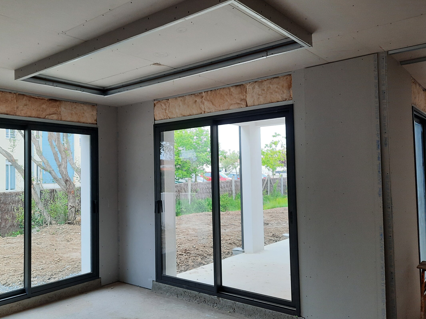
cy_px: 158
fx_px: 369
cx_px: 186
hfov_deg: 59.8
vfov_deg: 46.8
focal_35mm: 30
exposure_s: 1/50
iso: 50
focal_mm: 4.6
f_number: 2
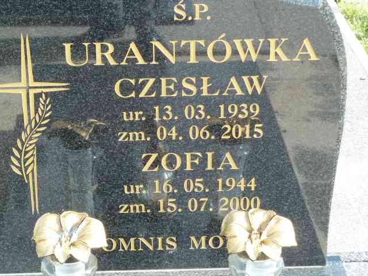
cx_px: 184
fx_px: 1106
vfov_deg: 14.2
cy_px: 138
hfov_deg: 18.9
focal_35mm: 104
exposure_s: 1/80
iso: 80
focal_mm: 17
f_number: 4.3
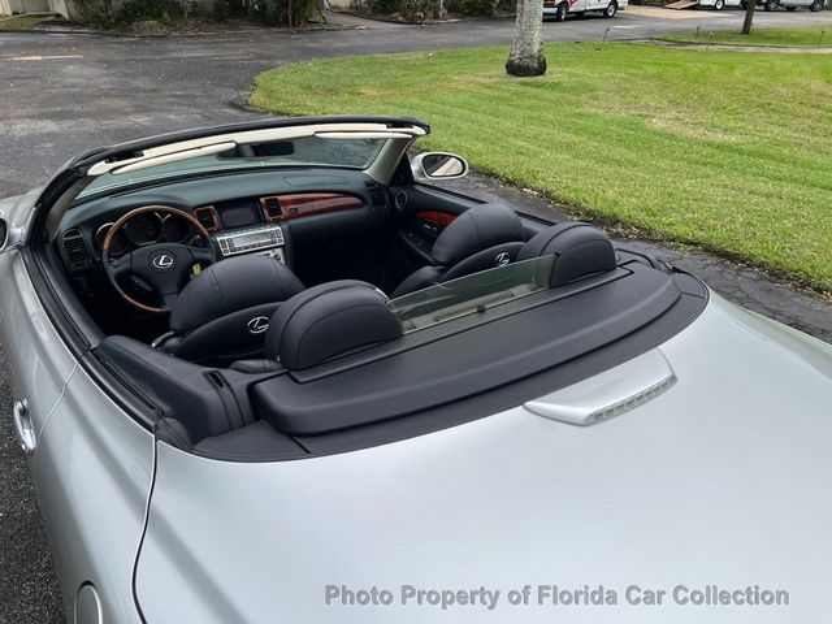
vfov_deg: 53.1
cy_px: 312
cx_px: 416
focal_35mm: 26
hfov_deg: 67.3
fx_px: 625
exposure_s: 1/1934
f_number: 1.5
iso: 50
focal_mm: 5.7
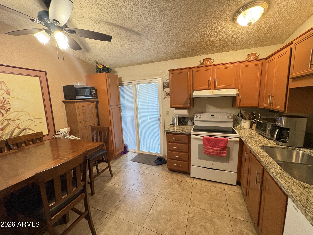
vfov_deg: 85.7
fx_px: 127
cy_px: 118
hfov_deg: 102.1
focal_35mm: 14
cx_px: 156
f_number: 2.2
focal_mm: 2.22
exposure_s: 1/60
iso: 500
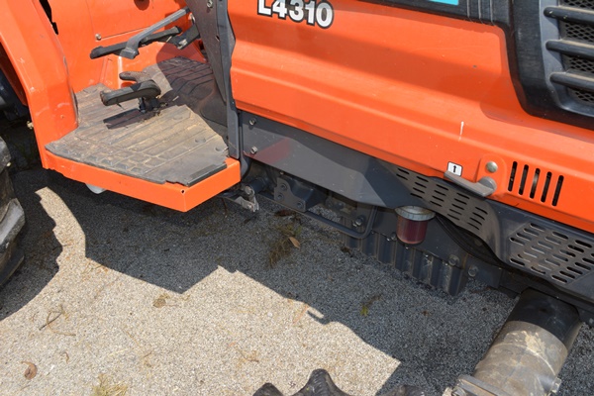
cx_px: 297
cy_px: 198
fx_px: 544
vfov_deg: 40.0
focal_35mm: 33
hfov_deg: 57.2
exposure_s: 1/200
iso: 100
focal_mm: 22
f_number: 7.1
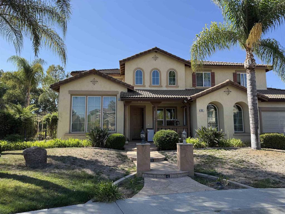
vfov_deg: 56.8
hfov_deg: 71.6
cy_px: 107
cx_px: 142
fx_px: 198
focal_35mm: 24
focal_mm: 6.76
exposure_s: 1/2169
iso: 80
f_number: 1.78
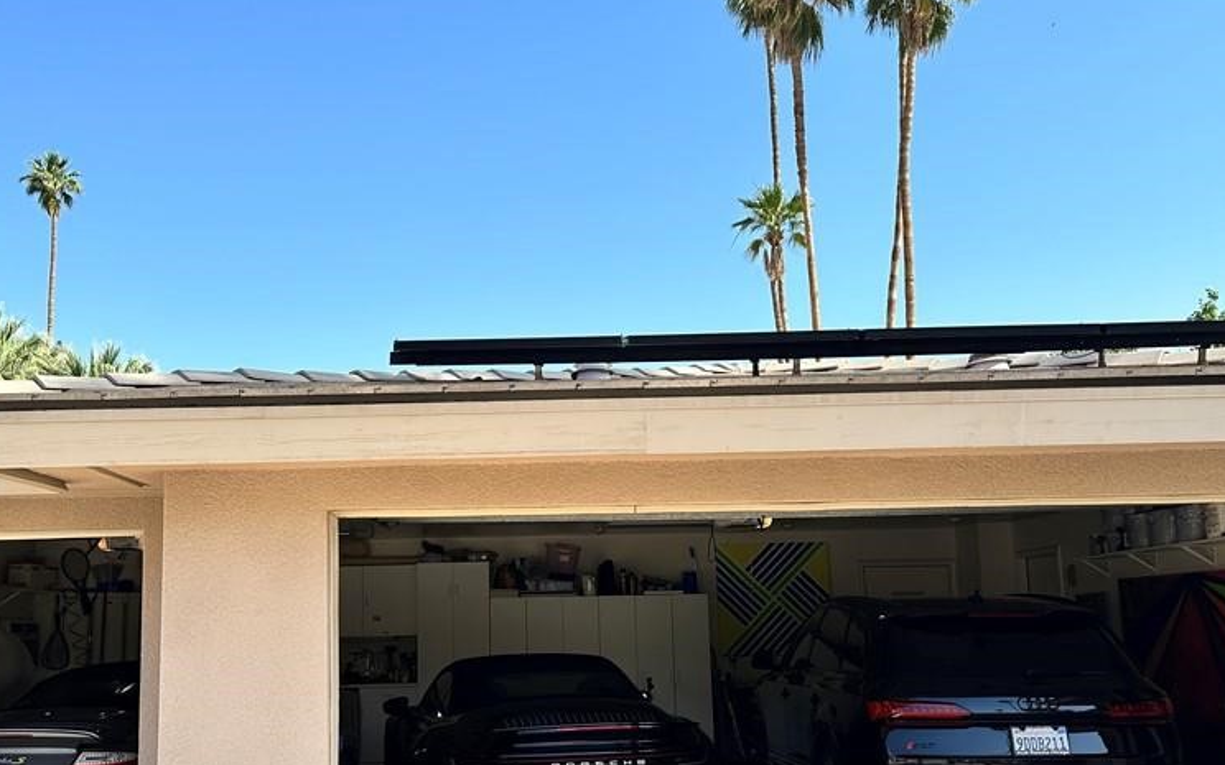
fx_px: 1168
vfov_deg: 36.0
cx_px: 533
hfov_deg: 55.2
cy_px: 485
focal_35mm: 35
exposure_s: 1/2967
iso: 80
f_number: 1.78
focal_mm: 6.86
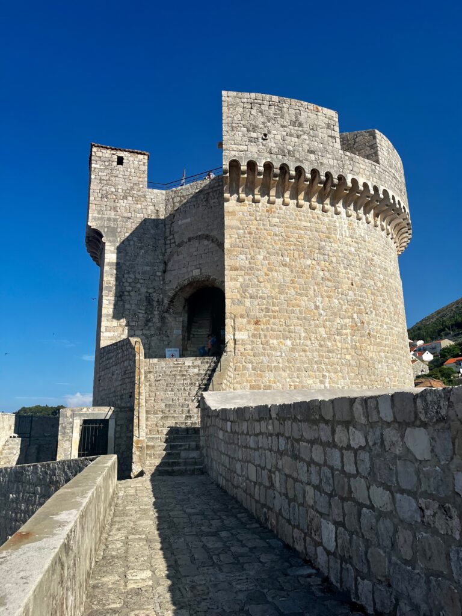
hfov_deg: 53.1
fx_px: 463
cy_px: 308
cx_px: 231
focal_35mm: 26
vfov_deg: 67.3
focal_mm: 5.1
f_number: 1.6
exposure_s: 1/4651
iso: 50
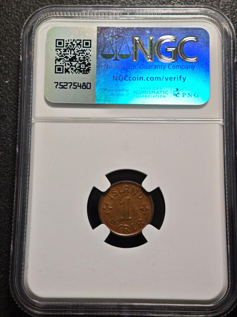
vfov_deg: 32.2
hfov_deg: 24.4
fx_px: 548
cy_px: 158
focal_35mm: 60
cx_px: 118
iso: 160
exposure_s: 1/108
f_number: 2
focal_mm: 9
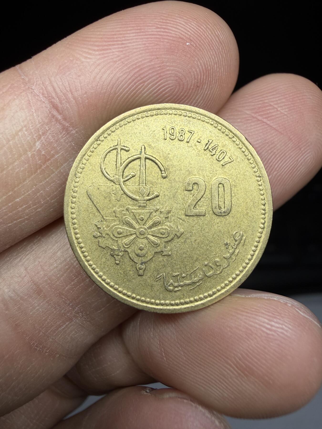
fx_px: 322
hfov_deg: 53.1
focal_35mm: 26
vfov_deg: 67.3
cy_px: 214
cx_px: 161
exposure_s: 1/238
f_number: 2.2
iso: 40
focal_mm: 2.22
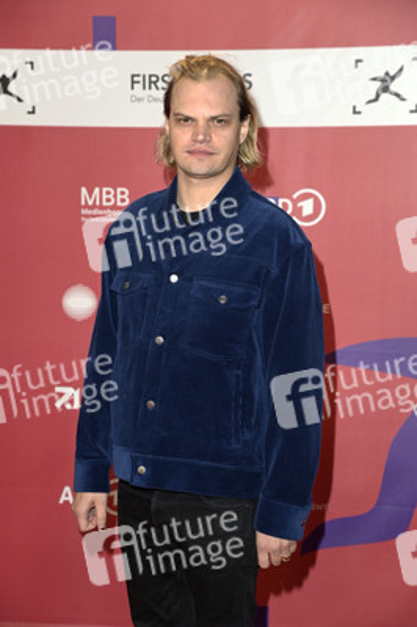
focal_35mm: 78
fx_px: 1357
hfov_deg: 17.5
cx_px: 208
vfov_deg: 26.0
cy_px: 314
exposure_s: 1/250
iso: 400
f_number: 5.6
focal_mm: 78
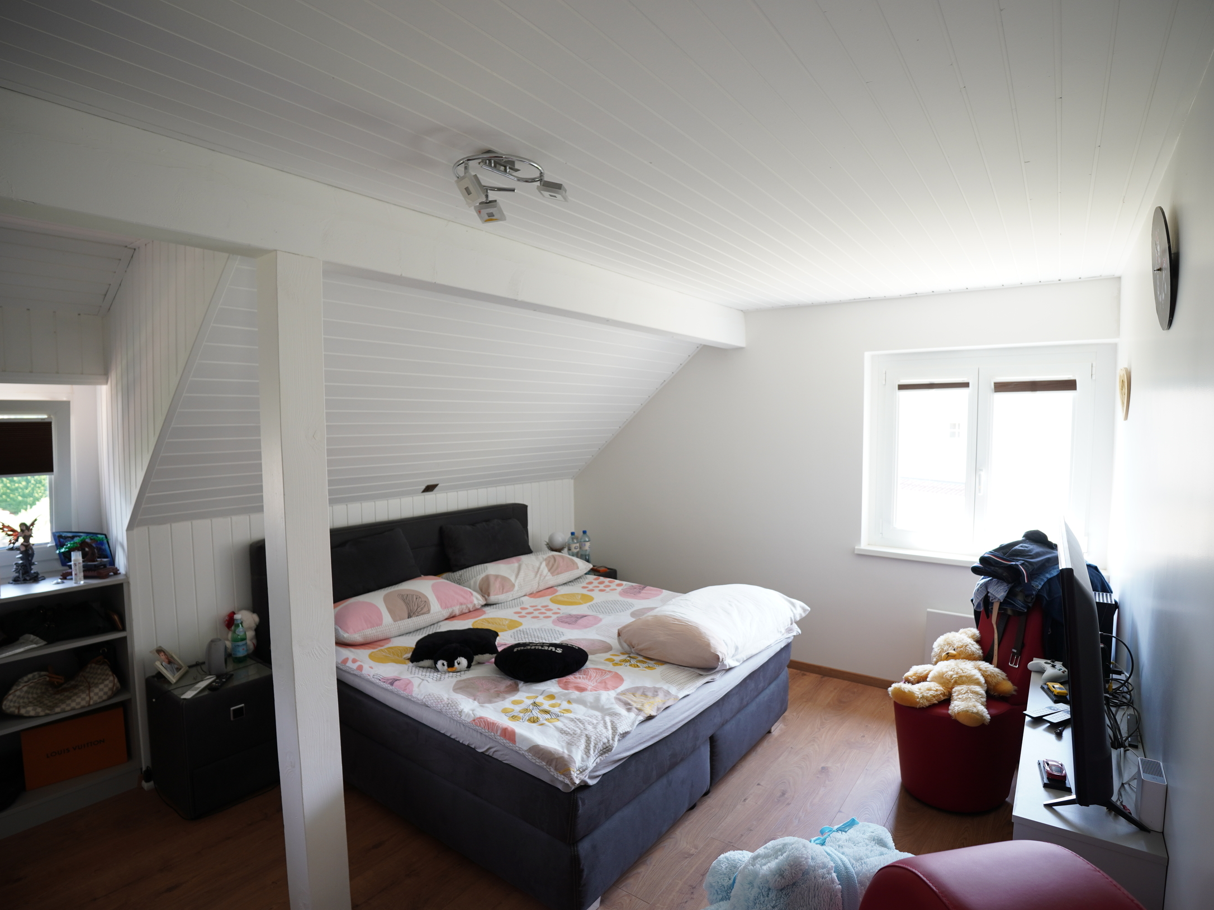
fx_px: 596
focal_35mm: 17
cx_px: 629
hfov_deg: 91.0
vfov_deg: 74.7
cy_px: 458
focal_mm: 10
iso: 125
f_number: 2.8
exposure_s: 1/30
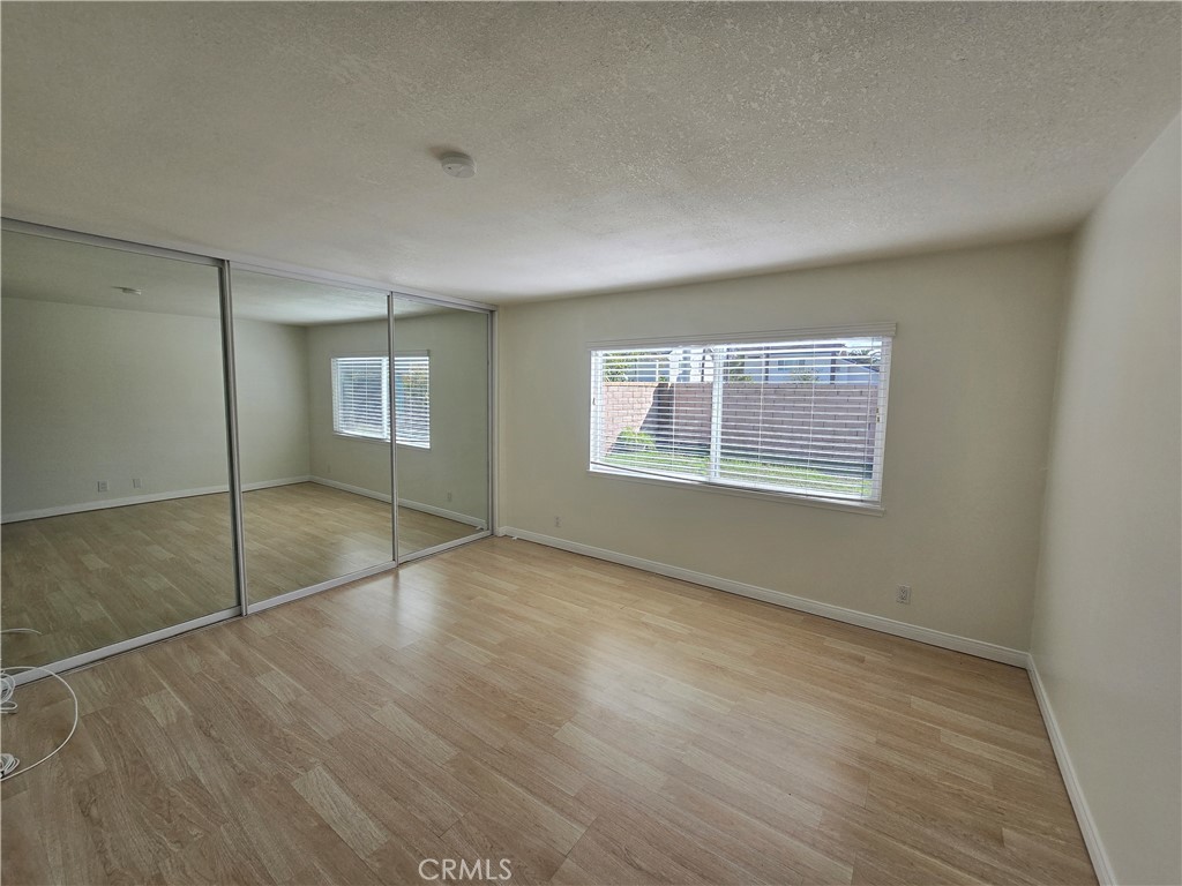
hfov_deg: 106.2
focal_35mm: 13
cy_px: 443
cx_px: 591
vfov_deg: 89.9
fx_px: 444
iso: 50
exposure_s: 1/389
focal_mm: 2.2
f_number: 2.2
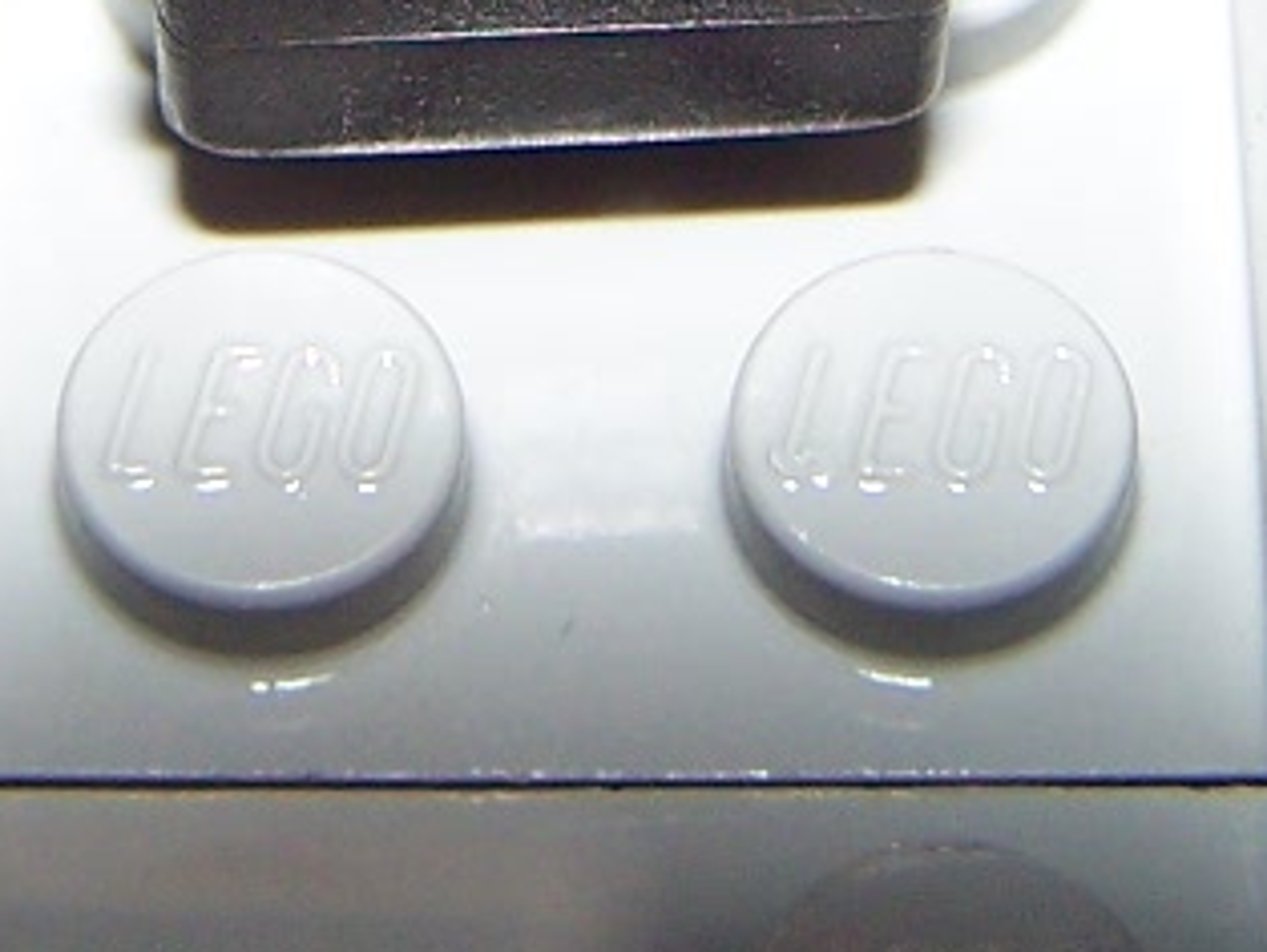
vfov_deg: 8.0
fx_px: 6630
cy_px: -698
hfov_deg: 10.9
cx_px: 521
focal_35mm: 181
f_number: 2.8
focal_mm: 6.3
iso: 80
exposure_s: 1/60
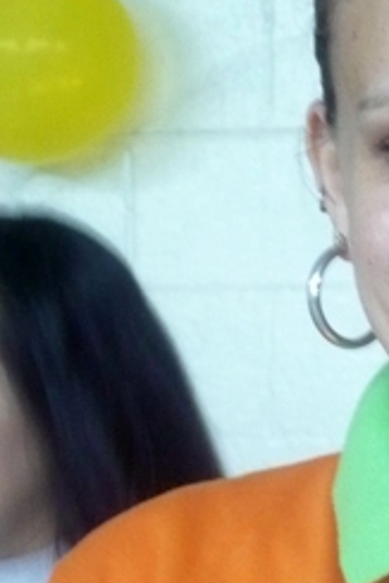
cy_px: 471
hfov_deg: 7.6
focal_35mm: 179
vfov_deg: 11.4
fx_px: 2897
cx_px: 520
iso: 400
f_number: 4
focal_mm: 11.5
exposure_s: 1/8
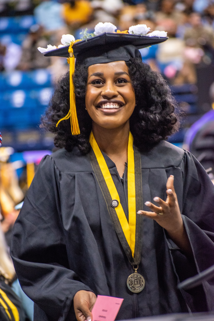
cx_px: 107
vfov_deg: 8.3
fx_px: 2207
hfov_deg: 5.6
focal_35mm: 248
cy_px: 160
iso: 1250
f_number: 5.6
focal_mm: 165
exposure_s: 1/125
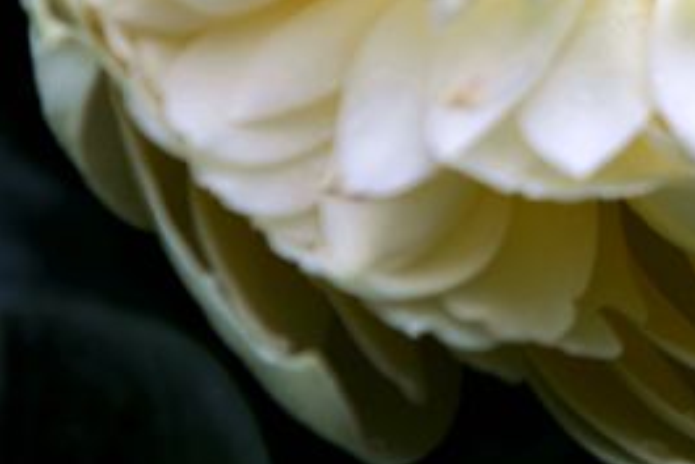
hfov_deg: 3.5
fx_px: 11280
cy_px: -263
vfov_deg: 2.4
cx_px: 931
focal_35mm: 584
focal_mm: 155
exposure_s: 1/320
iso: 100
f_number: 4.5
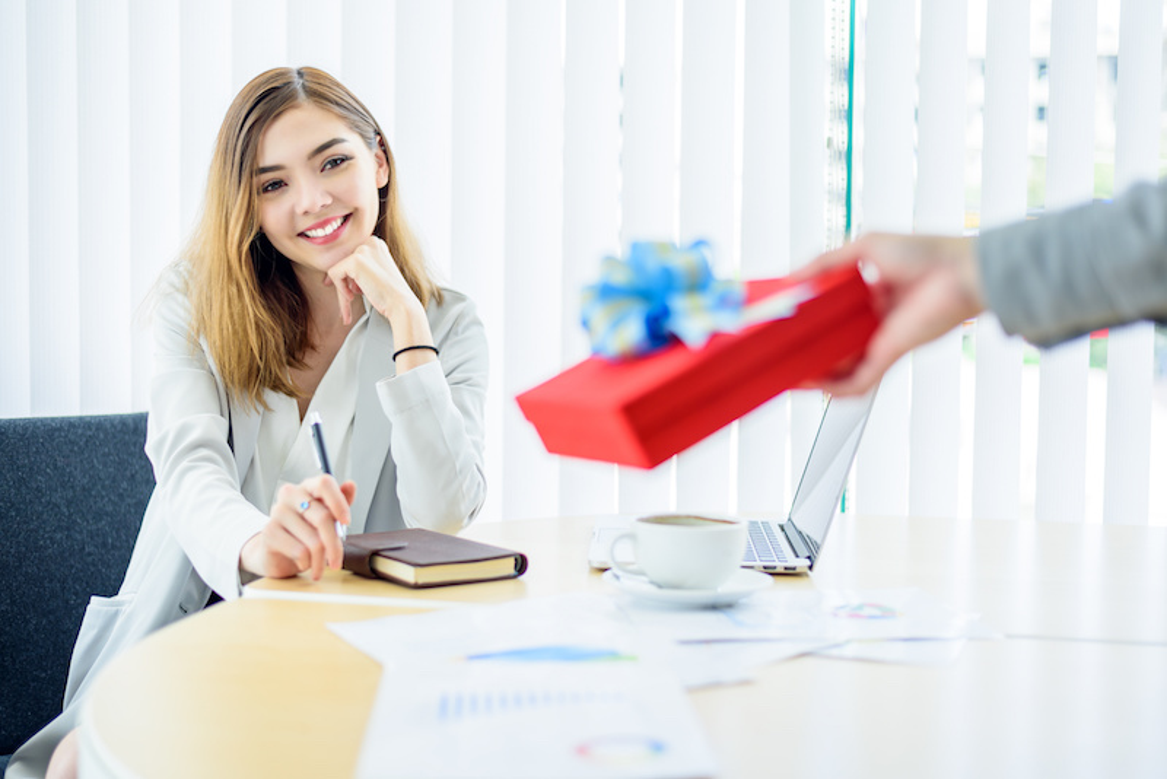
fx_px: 1621
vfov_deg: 27.0
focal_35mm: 50
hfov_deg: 39.6
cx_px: 584
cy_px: 390
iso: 100
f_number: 2
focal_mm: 50
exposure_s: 1/250
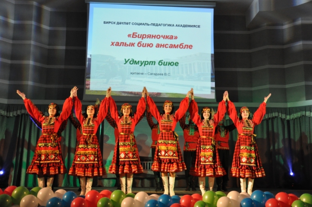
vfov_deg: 34.1
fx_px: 337
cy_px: 104
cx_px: 156
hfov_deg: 49.6
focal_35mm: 39
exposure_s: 1/60
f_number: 4
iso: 1600
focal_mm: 26
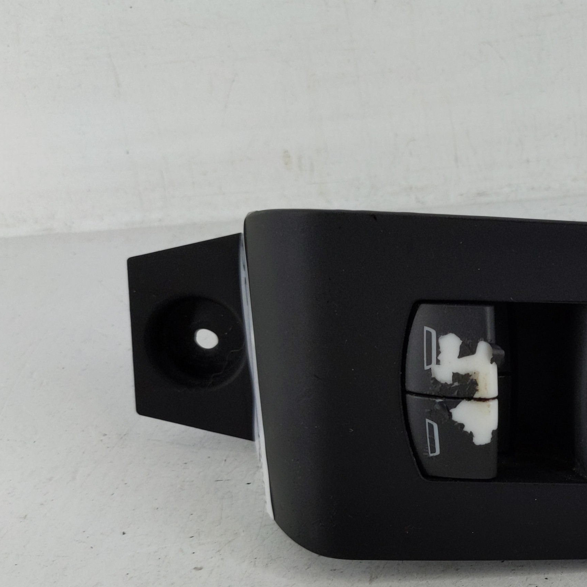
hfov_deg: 30.0
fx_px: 998
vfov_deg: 32.3
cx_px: 617
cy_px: 425
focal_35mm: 52
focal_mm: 4.38
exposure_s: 1/110
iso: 56
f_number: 1.73
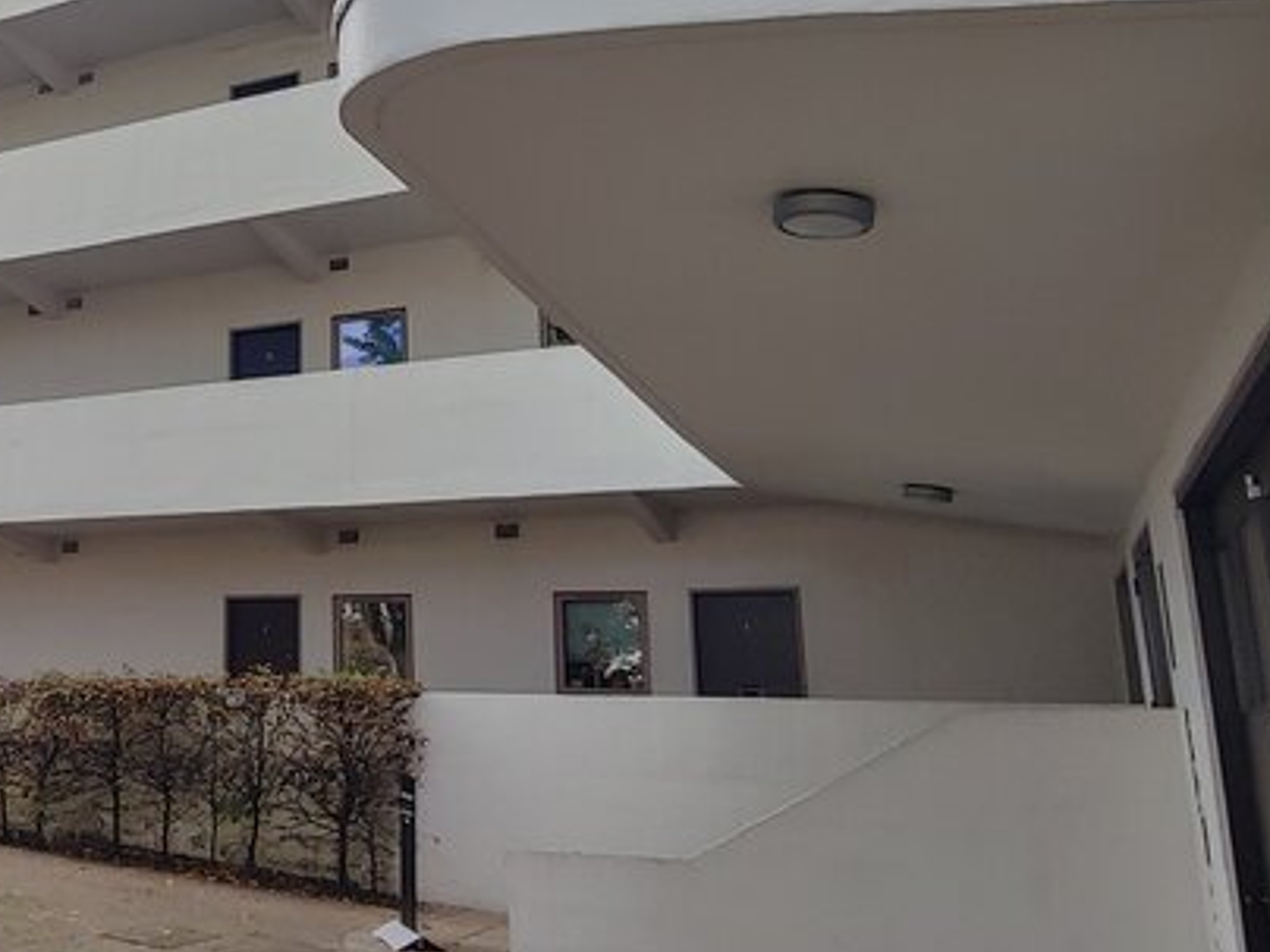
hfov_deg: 43.3
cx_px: 53
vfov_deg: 37.5
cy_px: 352
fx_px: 1394
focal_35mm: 38
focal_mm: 2.18
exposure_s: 1/503
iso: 50
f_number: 1.9
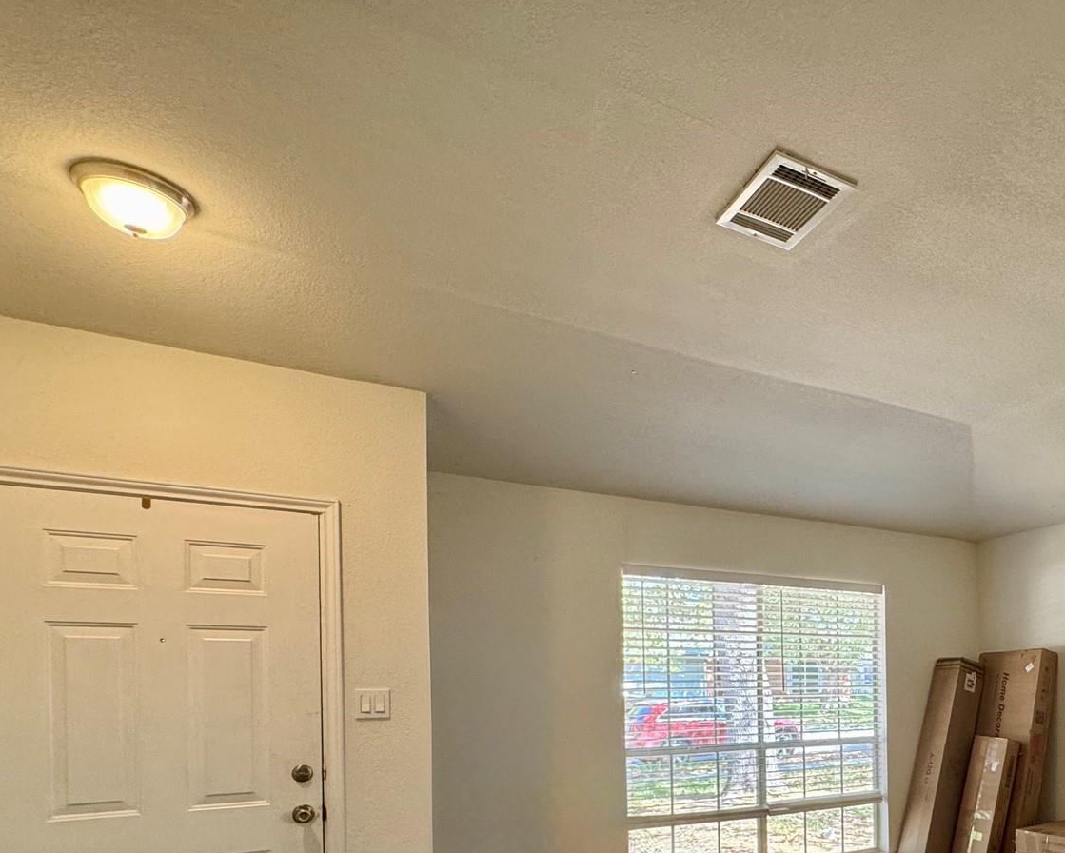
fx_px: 788
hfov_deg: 62.9
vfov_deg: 52.9
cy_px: 690
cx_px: 837
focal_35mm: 25
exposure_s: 1/120
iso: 200
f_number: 2.2
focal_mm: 2.22
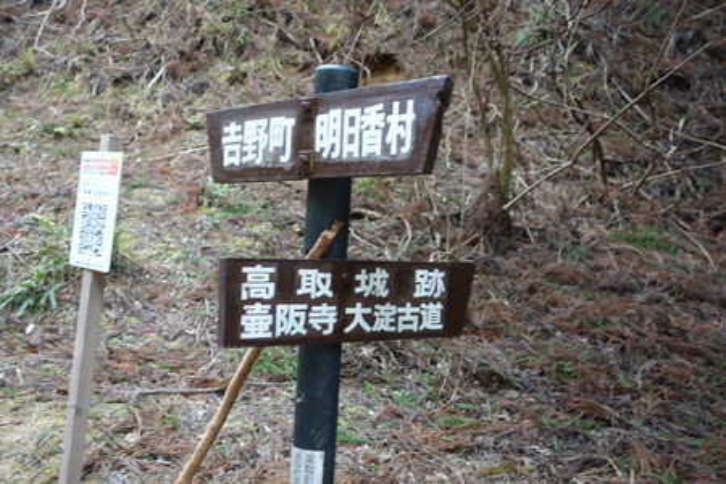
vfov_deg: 28.6
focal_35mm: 47
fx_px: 948
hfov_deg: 41.9
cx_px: 363
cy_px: 242
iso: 160
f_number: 3.2
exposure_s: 1/60
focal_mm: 17.4
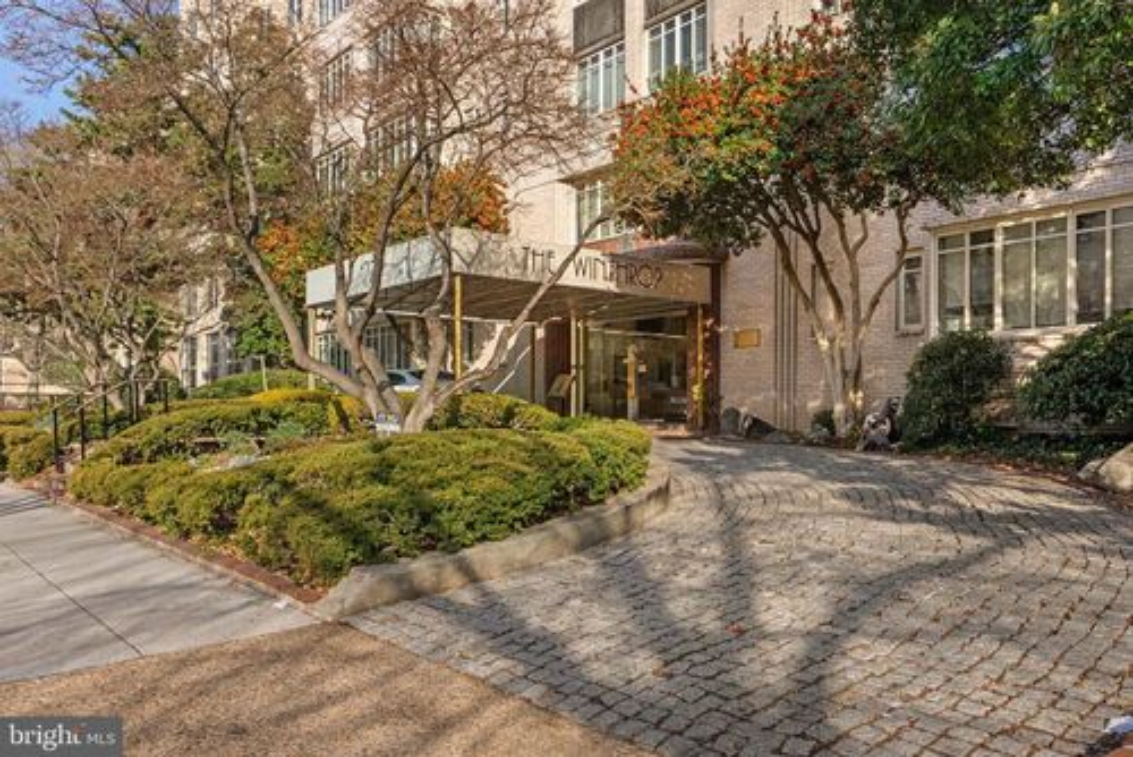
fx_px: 850
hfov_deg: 67.4
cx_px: 566
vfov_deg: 48.0
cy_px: 378
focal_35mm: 27
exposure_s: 1/320
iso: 125
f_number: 8
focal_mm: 27
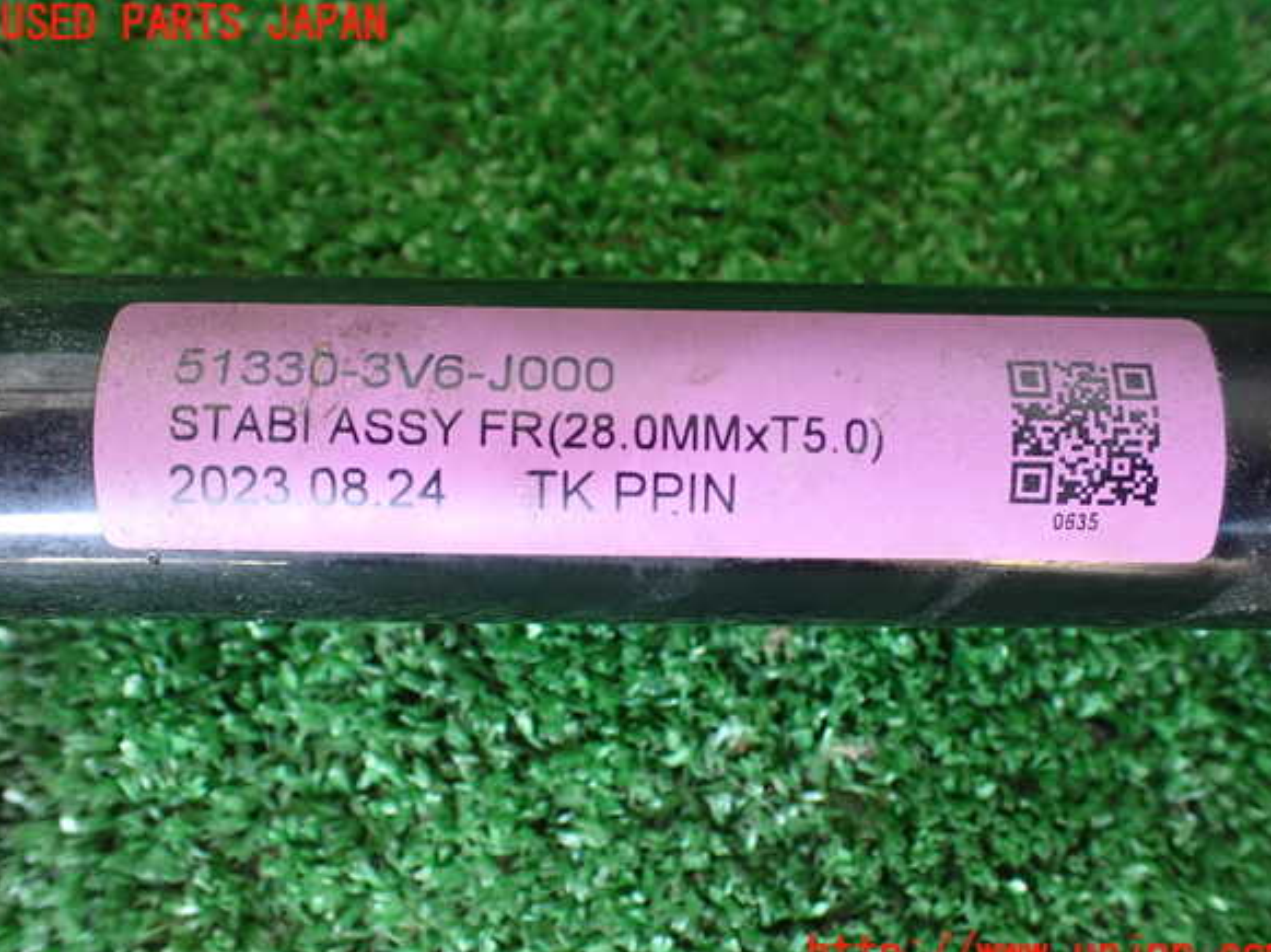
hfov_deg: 58.4
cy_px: 490
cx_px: 645
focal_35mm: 31
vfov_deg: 45.4
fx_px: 1138
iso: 800
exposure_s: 1/80
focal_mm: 5.4
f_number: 2.3
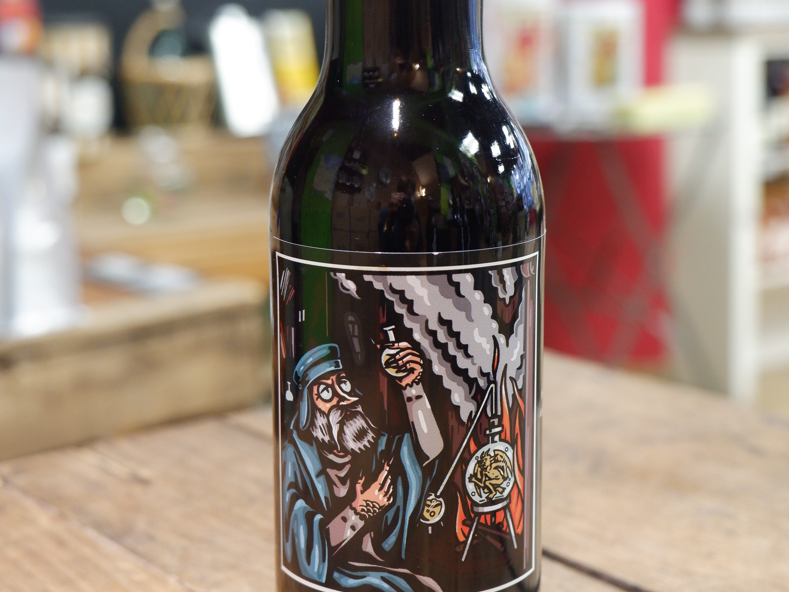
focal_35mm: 61
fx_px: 1390
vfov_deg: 23.9
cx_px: 393
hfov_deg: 31.7
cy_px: 199
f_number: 4.5
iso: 1600
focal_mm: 28.8
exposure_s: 1/42
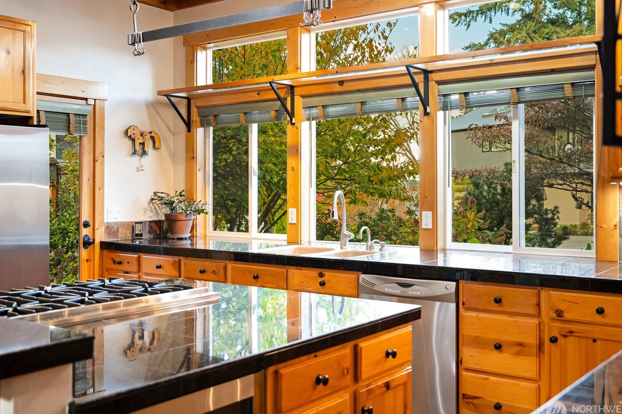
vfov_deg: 34.2
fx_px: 674
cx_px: 299
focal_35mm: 39
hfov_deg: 49.6
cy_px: 196
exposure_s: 1/1250
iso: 400
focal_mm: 35
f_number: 4
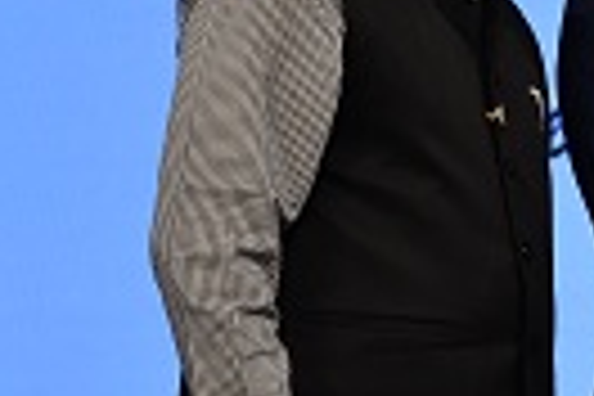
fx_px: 6962
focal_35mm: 422
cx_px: 945
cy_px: 148
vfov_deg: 3.3
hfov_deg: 4.8
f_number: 7.1
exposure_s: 1/125
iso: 800
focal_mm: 130
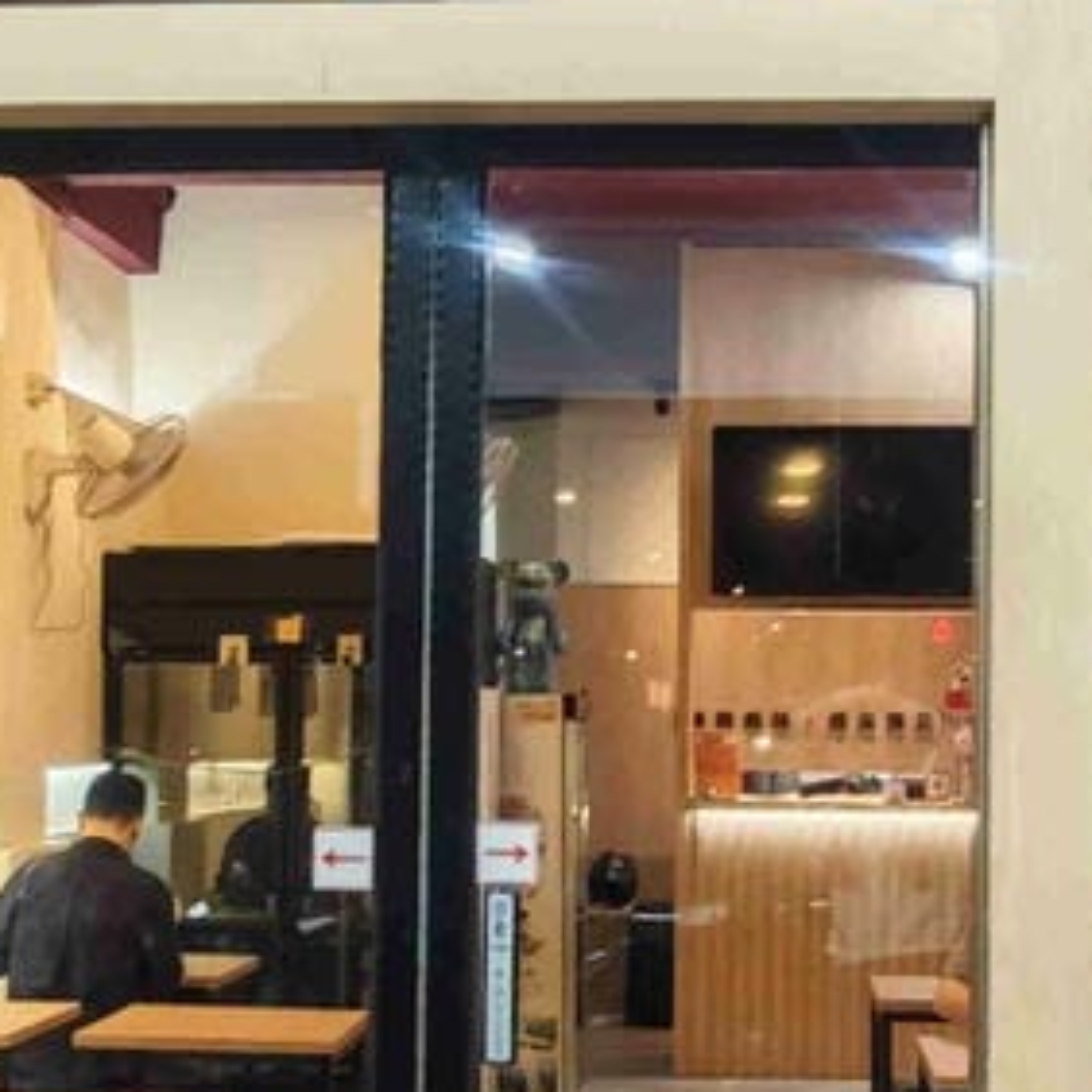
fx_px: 2284
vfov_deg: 26.8
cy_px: 658
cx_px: 623
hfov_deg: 26.9
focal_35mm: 64
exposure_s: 1/60
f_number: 1.8
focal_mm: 2.03
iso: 250
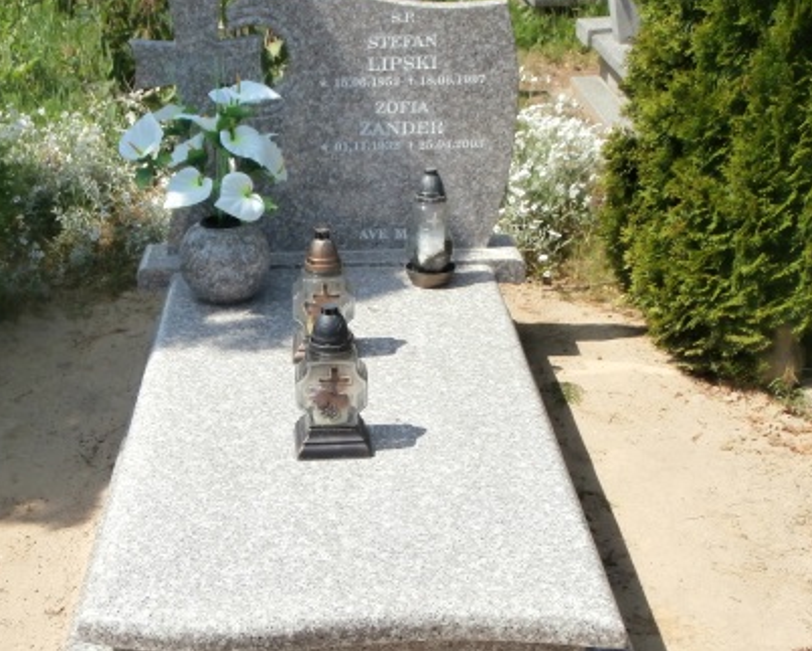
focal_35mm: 59
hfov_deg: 31.4
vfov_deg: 25.8
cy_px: 368
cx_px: 208
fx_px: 1419
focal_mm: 6.67
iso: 100
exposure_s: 1/800
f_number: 3.9
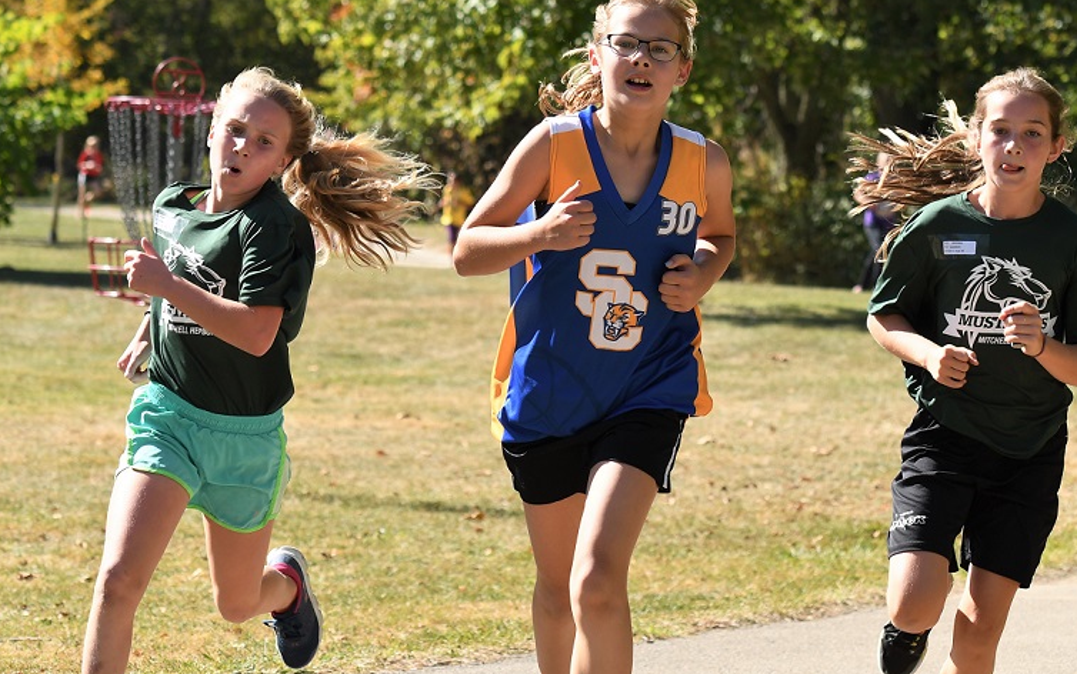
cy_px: 410
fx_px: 4111
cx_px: 612
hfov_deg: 14.9
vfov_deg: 9.4
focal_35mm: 140
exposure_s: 1/1000
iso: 280
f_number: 4.5
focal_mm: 70
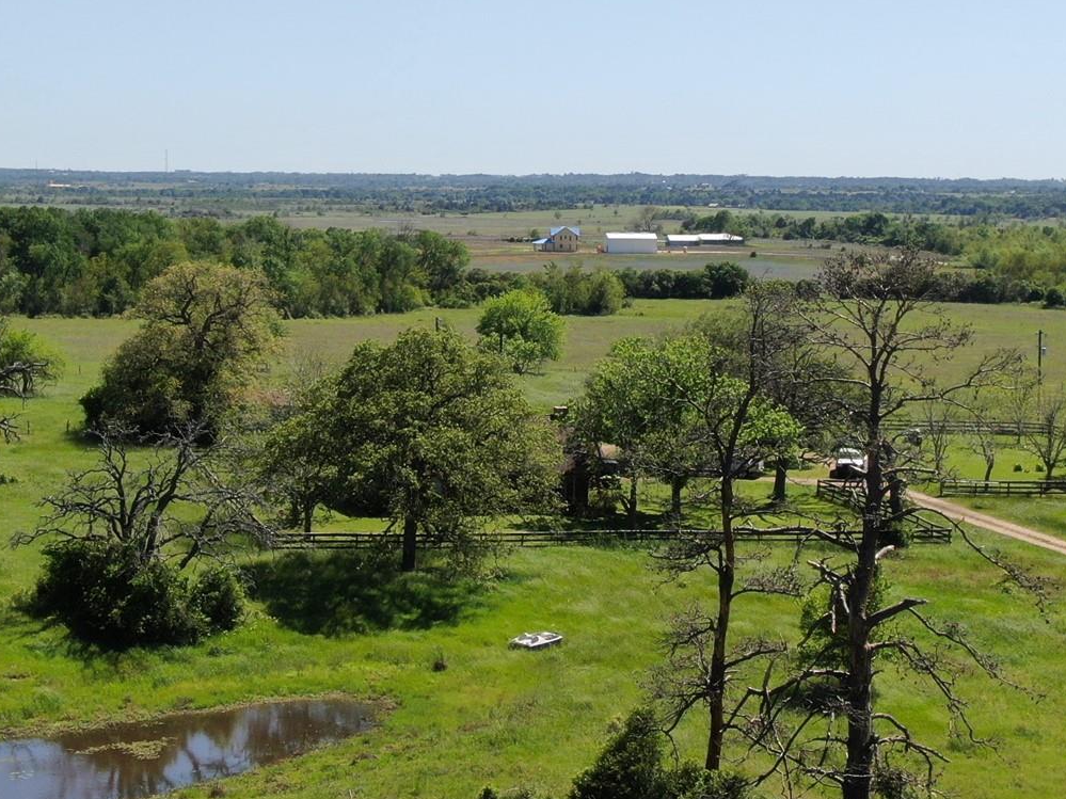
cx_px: 448
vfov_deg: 18.0
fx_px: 2525
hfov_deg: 23.8
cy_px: 294
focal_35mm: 82
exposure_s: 1/1000
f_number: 3.5
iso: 100
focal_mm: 6.92
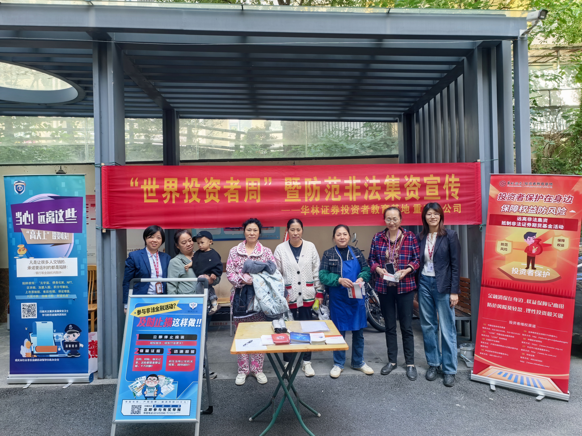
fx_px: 404
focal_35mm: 24
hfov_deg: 71.6
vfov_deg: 56.8
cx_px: 291
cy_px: 218
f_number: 4
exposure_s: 1/130
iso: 50
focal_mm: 8.5
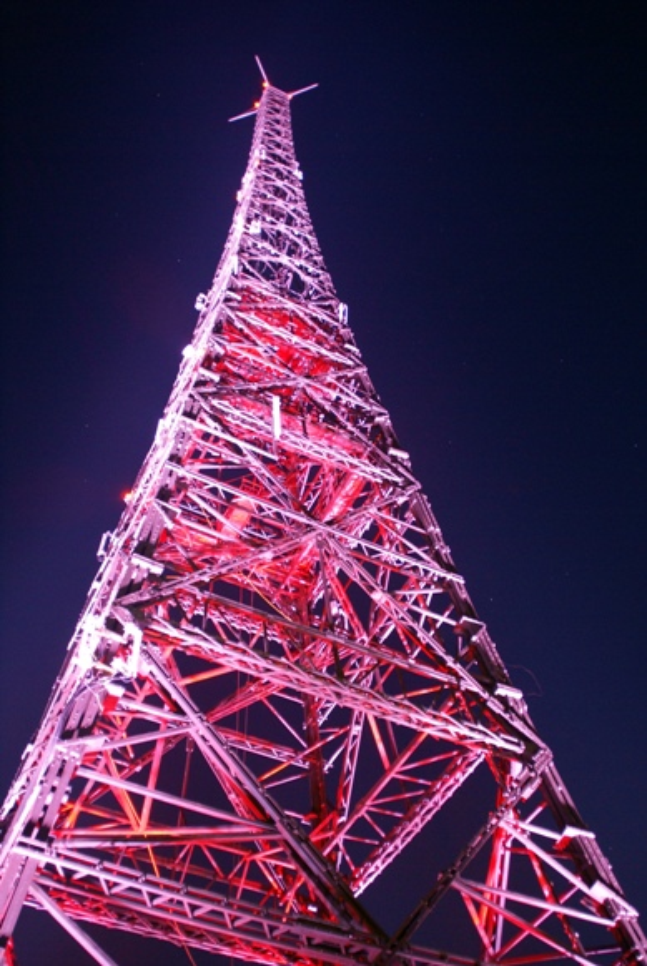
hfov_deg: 37.0
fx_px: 968
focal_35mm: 36
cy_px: 483
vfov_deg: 53.1
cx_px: 324
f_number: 3.5
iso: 400
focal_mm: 24
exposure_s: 4
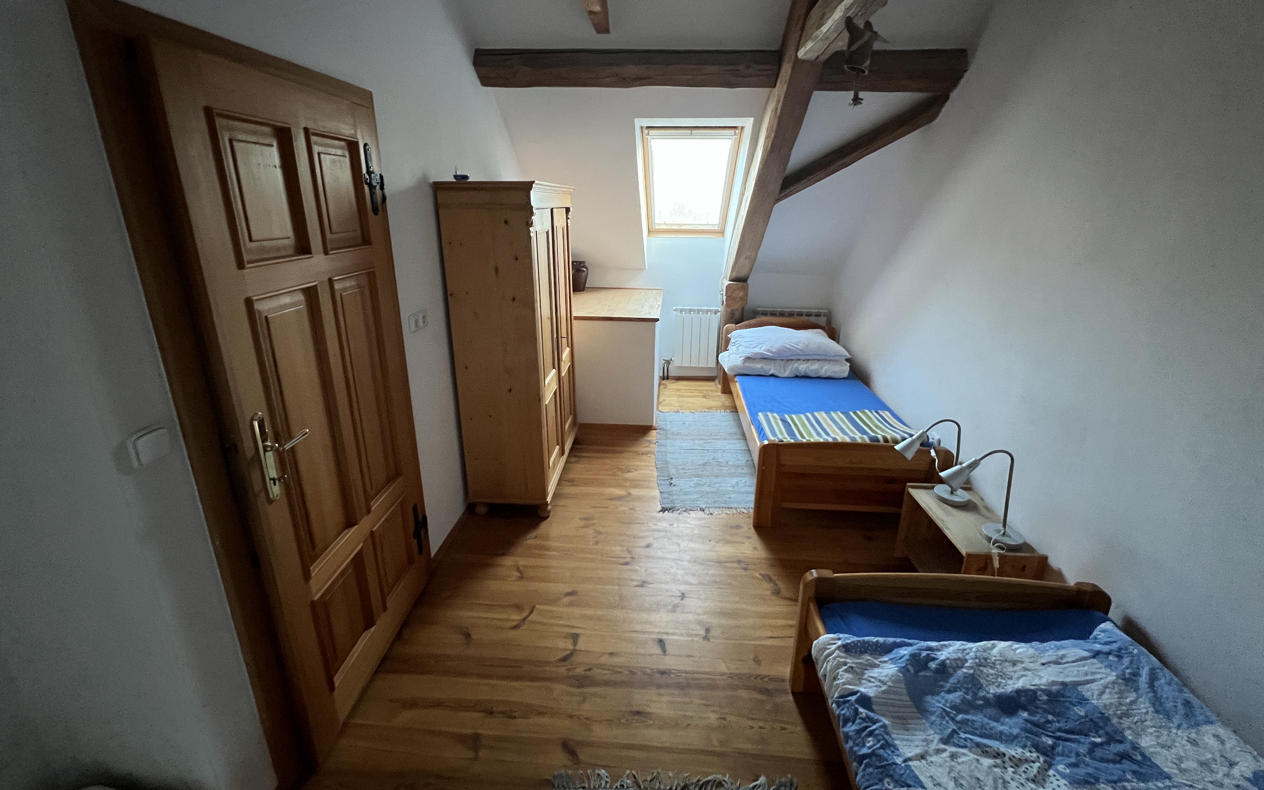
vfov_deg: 78.4
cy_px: 354
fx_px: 482
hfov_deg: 105.3
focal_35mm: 14
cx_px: 640
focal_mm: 1.57
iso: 640
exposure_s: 1/60
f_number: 1.8
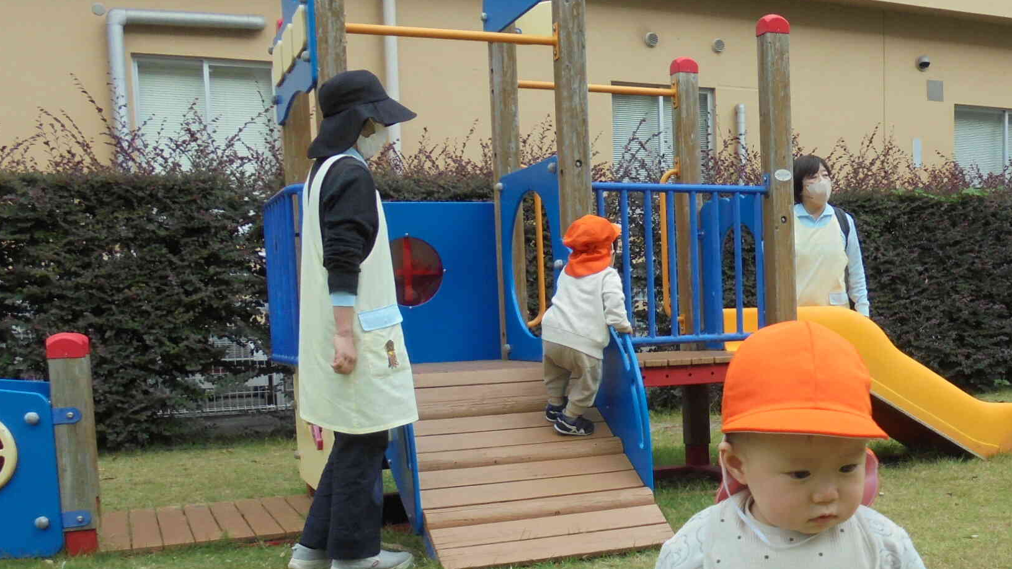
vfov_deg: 26.2
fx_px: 1208
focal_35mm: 45
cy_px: 426
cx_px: 780
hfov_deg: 43.7
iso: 100
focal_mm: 4.6
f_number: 3.5
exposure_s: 1/320
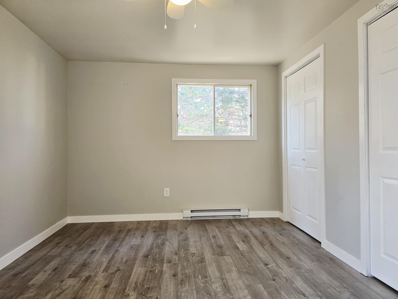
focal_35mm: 23
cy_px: 150
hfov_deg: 73.9
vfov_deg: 58.9
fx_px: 264
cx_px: 199
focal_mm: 6.3
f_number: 1.7
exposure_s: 1/120
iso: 125
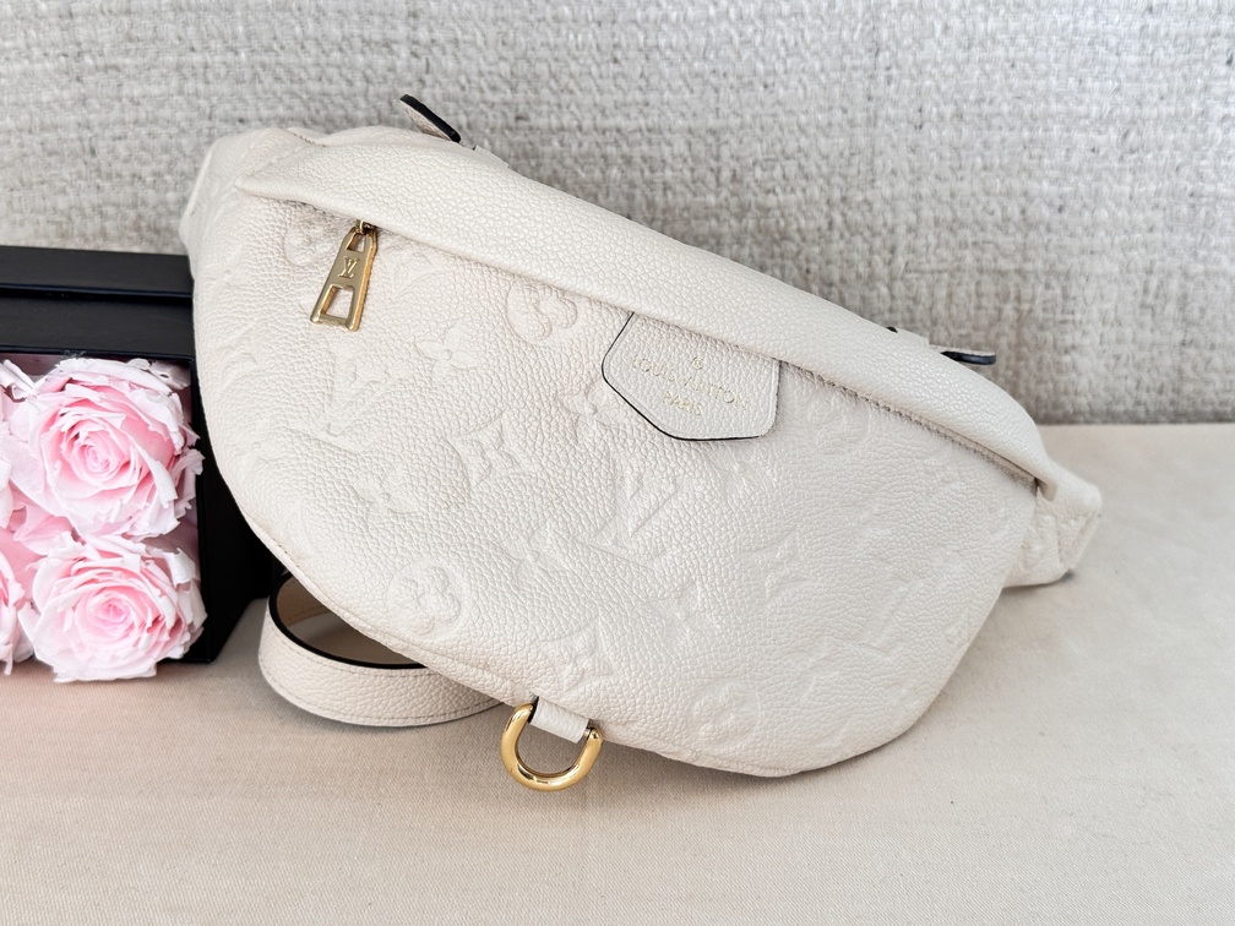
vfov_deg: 30.3
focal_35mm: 48
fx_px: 1713
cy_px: 463
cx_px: 618
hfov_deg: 39.7
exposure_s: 1/127
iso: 50
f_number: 1.78
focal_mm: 6.76
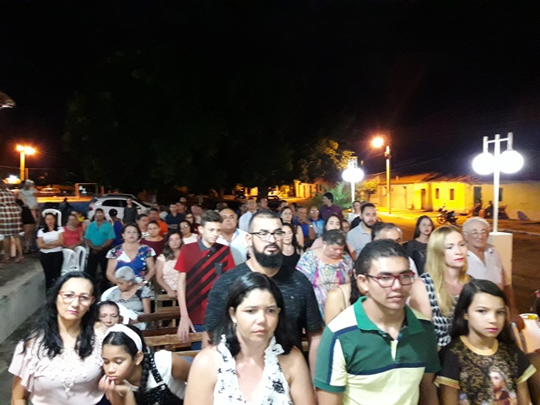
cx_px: 270
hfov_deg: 63.4
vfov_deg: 49.7
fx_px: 437
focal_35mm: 28
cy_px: 202
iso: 640
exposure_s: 1/15
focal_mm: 3.7
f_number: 1.9
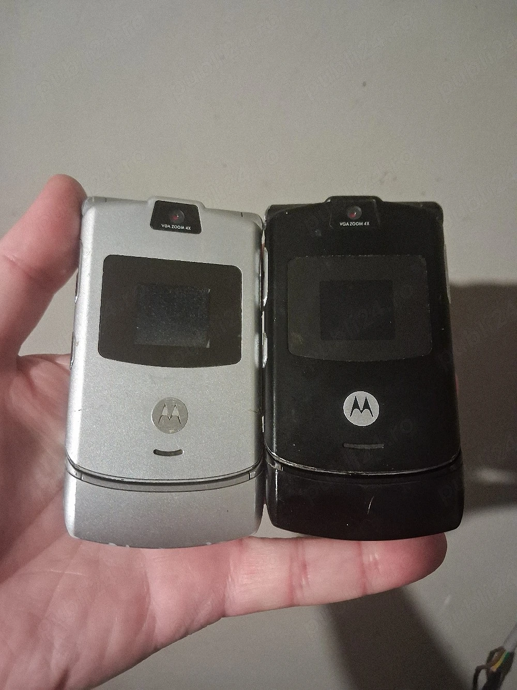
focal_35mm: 27
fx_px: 538
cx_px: 258
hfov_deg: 51.4
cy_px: 345
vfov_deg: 65.3
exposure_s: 1/25
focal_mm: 4
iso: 800
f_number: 1.8
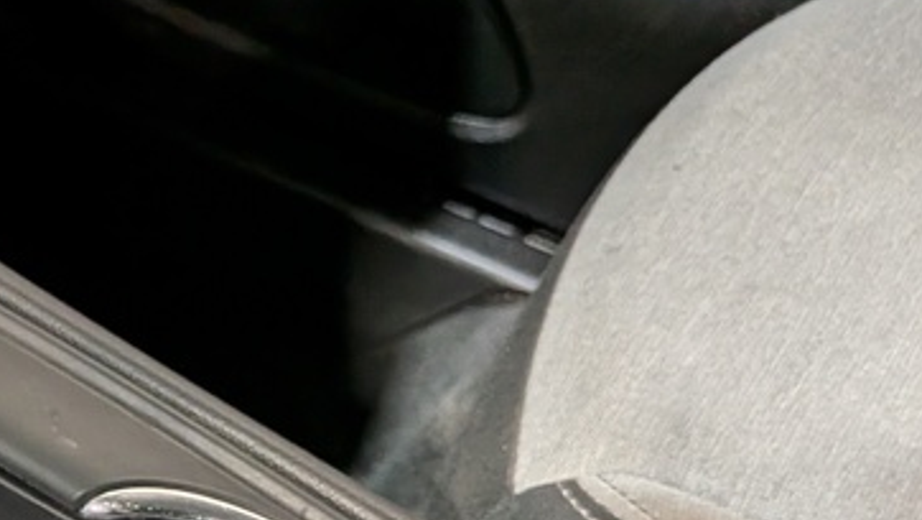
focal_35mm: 74
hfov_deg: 25.5
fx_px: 1810
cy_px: 619
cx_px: -196
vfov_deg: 15.7
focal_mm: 4.53
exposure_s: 1/100
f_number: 1.7
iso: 33
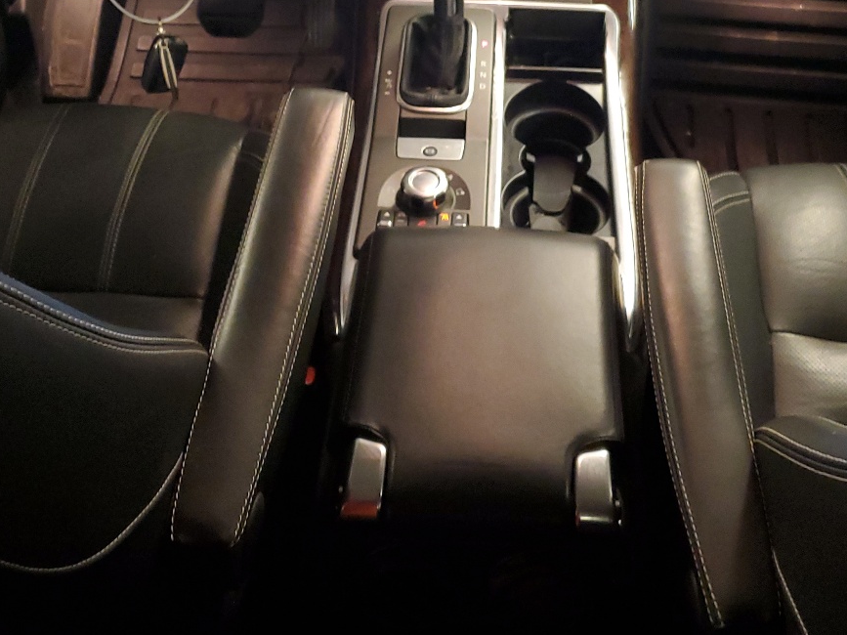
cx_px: 510
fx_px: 1174
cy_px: 107
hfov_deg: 39.5
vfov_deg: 29.4
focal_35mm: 48
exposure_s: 1/30
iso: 301
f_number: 1.5
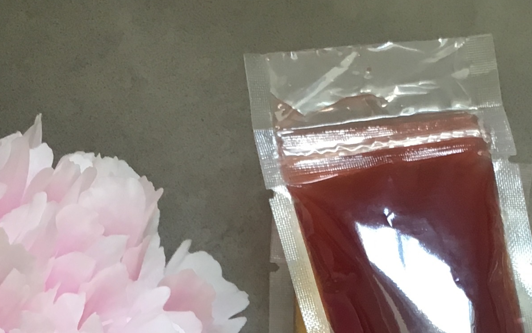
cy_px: 612
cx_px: 361
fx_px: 1508
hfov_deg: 19.9
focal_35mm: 104
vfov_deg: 11.6
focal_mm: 4.15
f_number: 2.2
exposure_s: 1/33
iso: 80
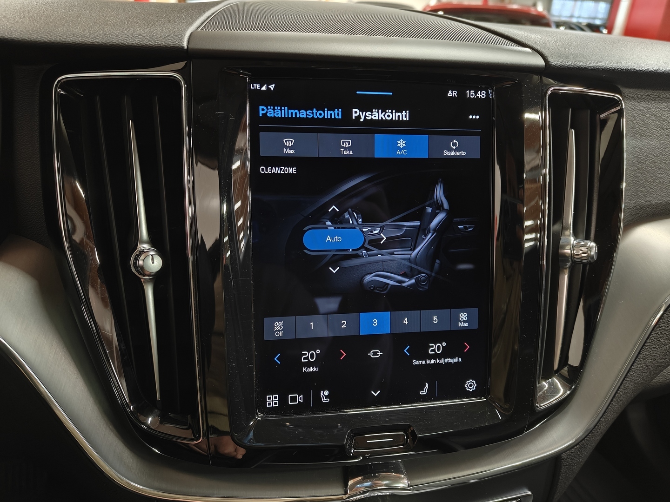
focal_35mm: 24
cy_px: 251
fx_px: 465
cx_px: 335
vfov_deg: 56.8
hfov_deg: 71.6
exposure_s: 1/33
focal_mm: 5.59
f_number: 1.8
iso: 1250
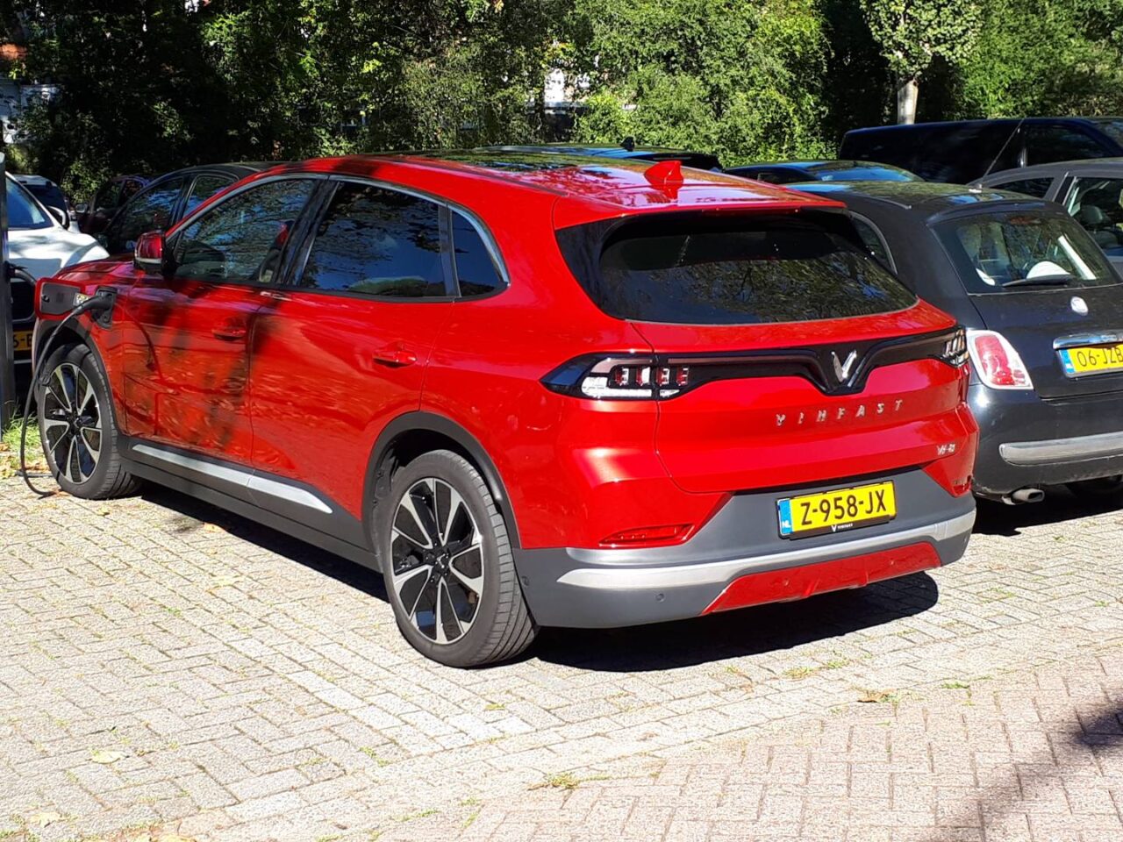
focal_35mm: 27
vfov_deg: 51.4
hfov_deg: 65.3
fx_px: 876
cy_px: 421
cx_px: 562
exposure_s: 1/513
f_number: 1.9
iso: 40
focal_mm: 3.6
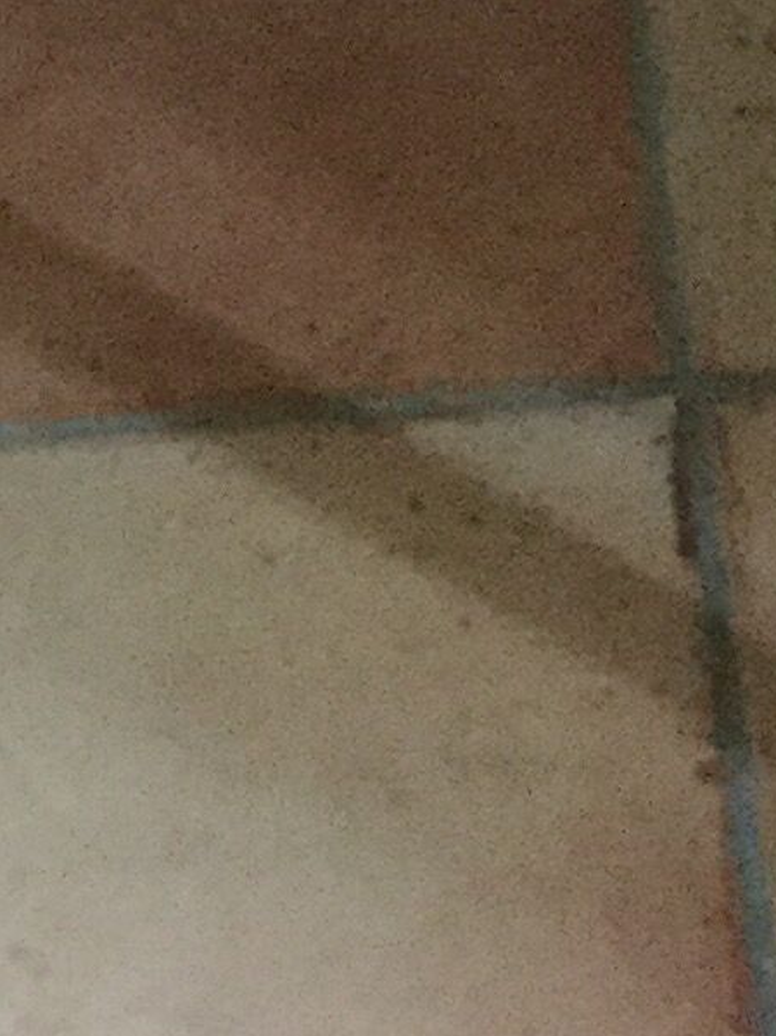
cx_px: 176
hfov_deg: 8.8
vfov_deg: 11.4
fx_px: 5053
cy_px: -361
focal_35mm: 169
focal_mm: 3.3
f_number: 2.4
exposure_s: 1/17
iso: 320
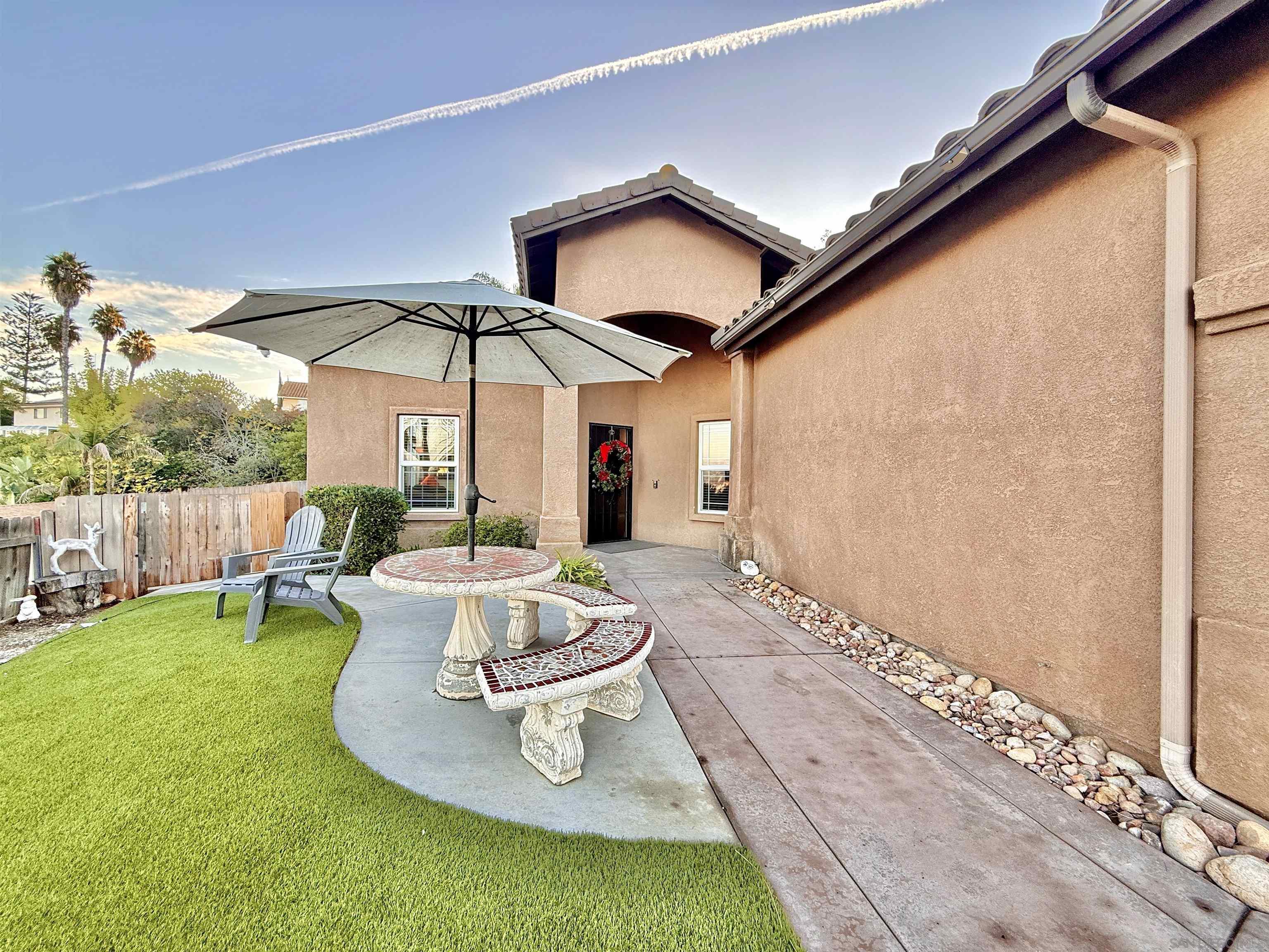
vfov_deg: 85.7
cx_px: 634
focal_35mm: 14
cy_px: 476
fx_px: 513
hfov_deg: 102.1
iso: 100
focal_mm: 2.22
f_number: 2.2
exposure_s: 1/99
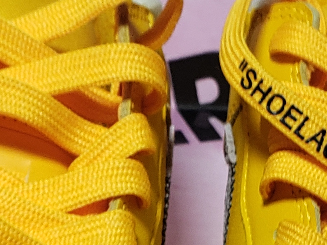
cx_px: 140
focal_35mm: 130
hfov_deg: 15.2
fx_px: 1228
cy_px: 411
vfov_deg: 10.8
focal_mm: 4.3
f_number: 2.4
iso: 50
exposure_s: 1/229
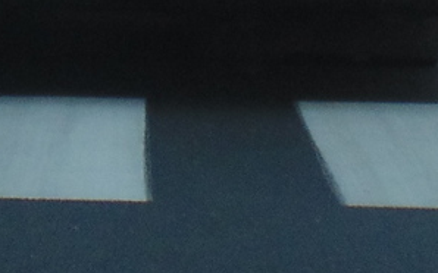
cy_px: -718
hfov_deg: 4.7
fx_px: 5298
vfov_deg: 2.9
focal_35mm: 444
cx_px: 144
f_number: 4.1
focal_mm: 11.7
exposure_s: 1/320
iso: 80
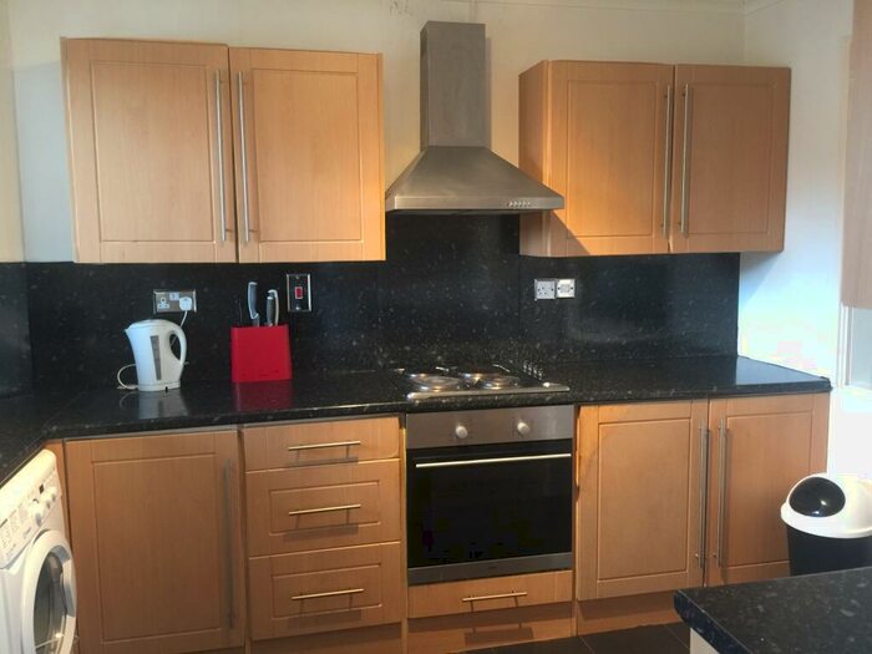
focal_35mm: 29
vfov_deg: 48.2
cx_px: 436
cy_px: 327
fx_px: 731
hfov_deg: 61.7
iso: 100
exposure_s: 1/10
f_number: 2.2
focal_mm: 4.15
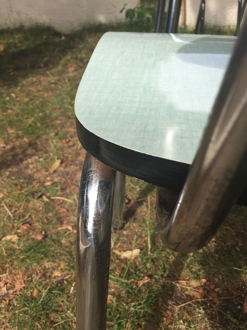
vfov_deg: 61.7
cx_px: 124
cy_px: 165
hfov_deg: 48.2
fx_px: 276
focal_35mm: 29
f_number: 2.2
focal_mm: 4.15
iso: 32
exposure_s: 1/670
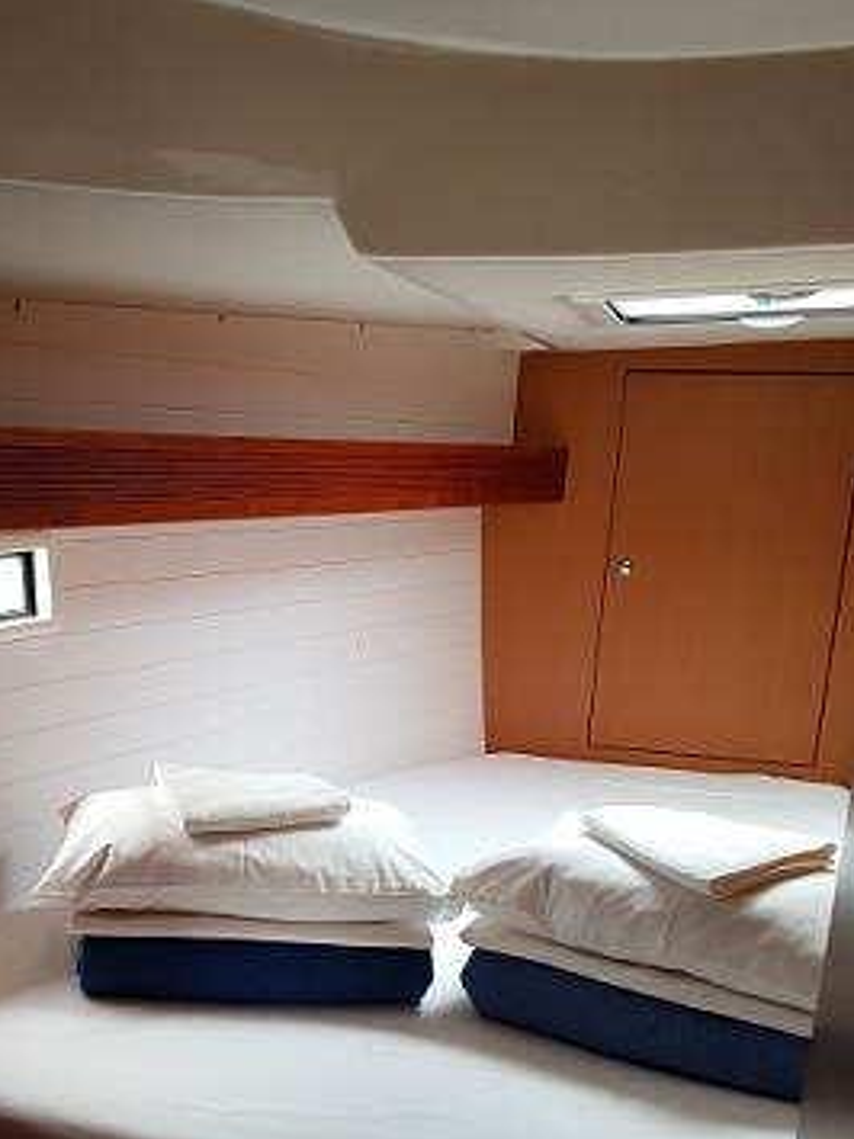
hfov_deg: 36.0
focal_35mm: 39
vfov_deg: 46.8
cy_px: 792
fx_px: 1284
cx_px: 218
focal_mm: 4.2
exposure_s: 1/26
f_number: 1.7
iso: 200
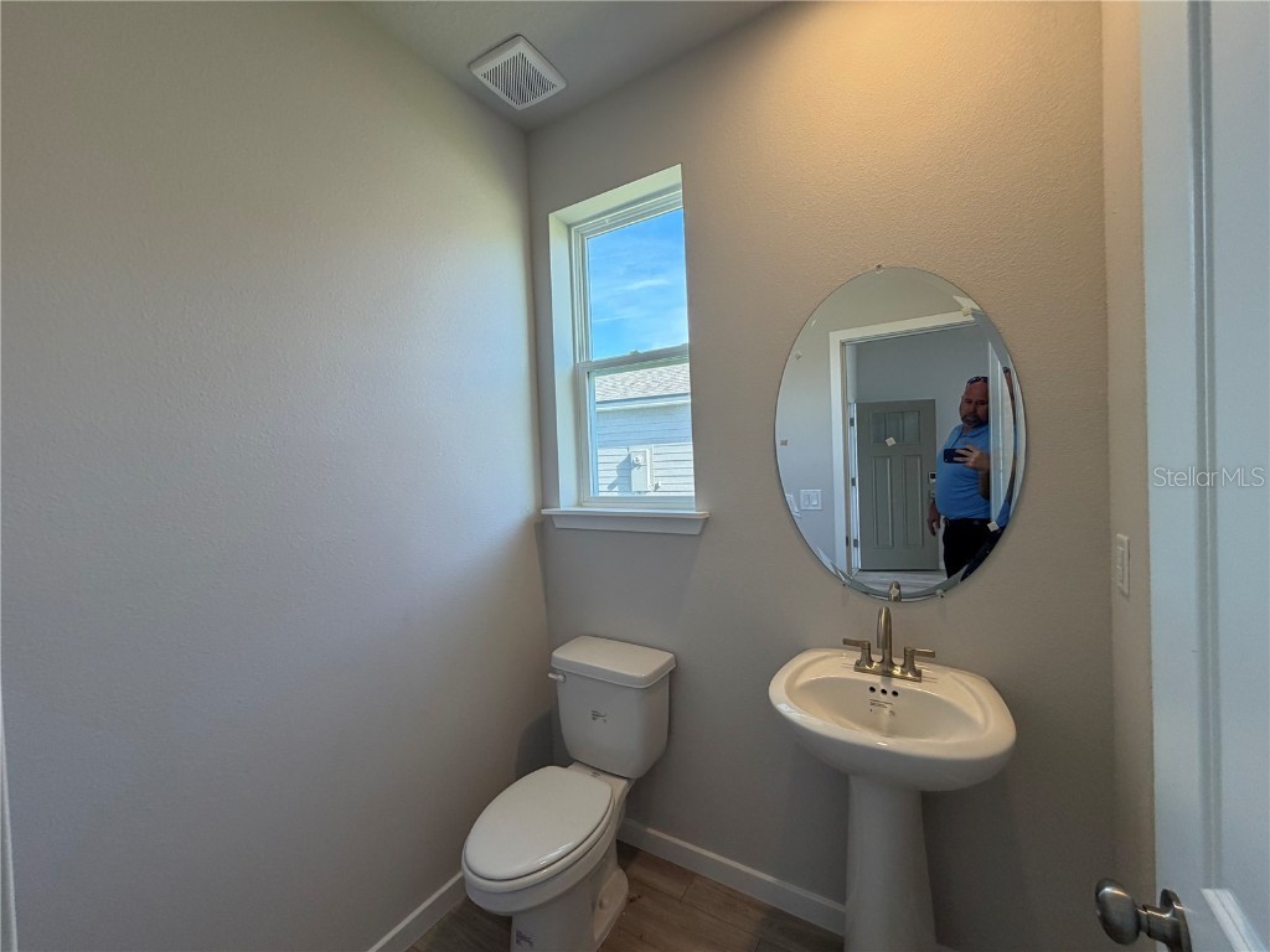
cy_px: 476
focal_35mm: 14
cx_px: 635
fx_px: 514
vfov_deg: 85.7
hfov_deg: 102.1
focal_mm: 2.22
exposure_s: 1/120
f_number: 2.2
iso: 160
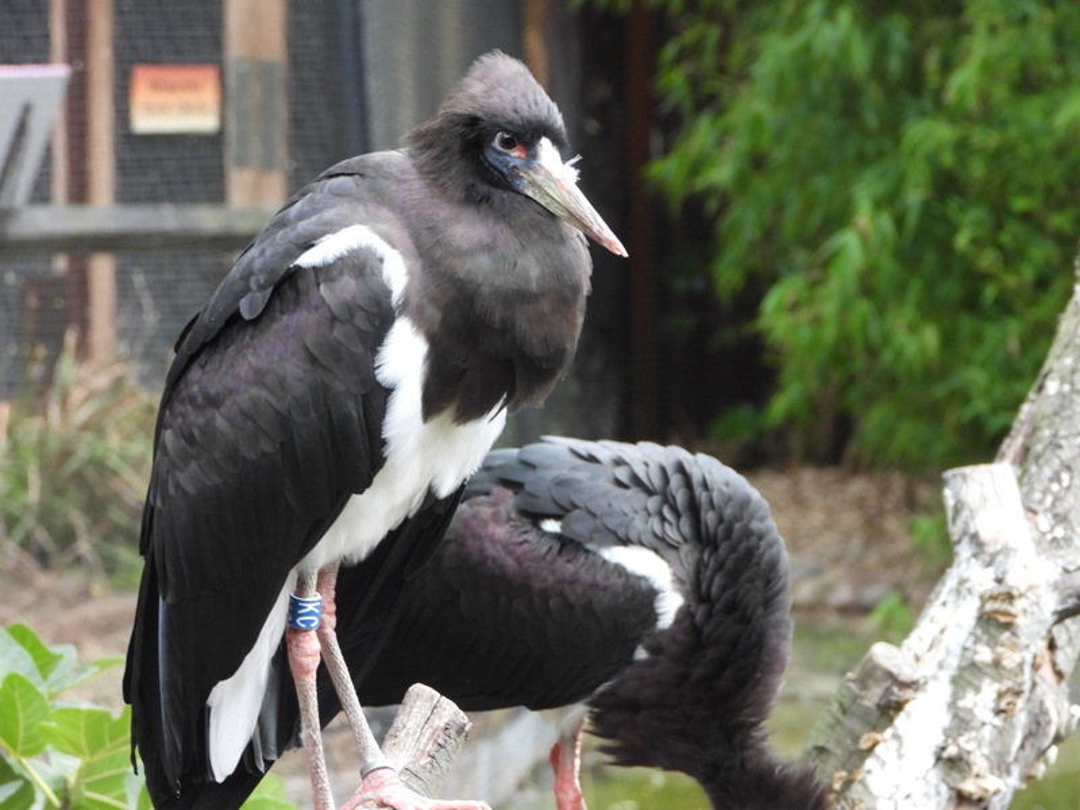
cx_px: 540
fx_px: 8580
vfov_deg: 5.4
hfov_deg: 7.2
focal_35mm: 275
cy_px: 405
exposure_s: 1/125
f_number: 4.5
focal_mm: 49.5
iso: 280
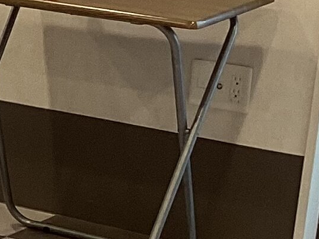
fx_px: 1733
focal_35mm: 188
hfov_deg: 9.6
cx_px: -384
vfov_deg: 7.8
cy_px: 281
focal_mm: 3.3
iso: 64
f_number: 2.4
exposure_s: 1/60
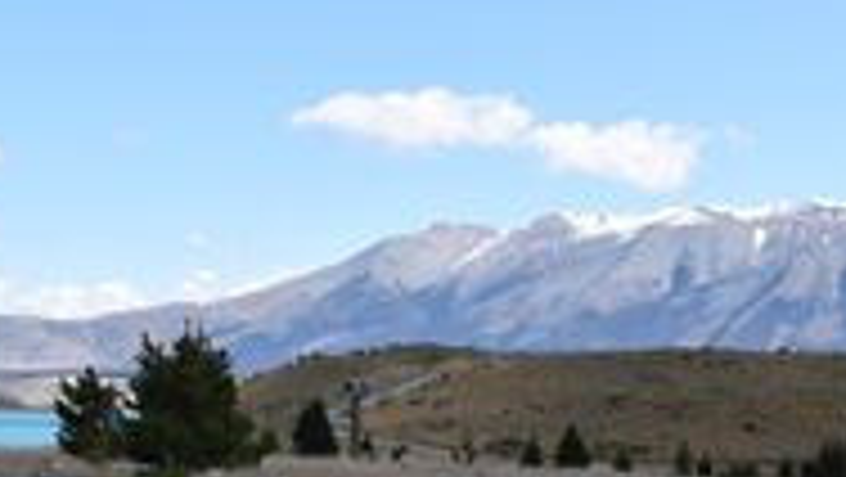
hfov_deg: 21.6
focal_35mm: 94
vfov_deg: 12.8
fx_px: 2110
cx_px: -54
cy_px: 394
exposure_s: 1/400
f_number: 10
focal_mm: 24
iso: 200
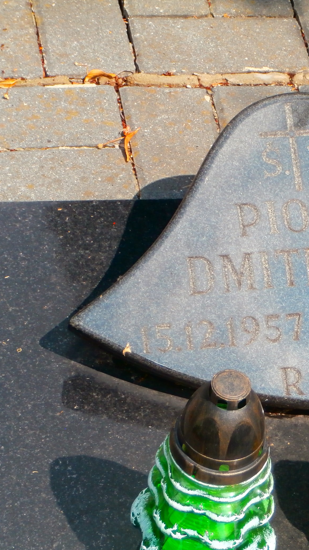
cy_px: 295
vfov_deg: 20.0
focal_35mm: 107
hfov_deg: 11.2
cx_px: 314
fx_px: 1559
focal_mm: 12.1
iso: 100
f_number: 4.7
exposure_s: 1/320
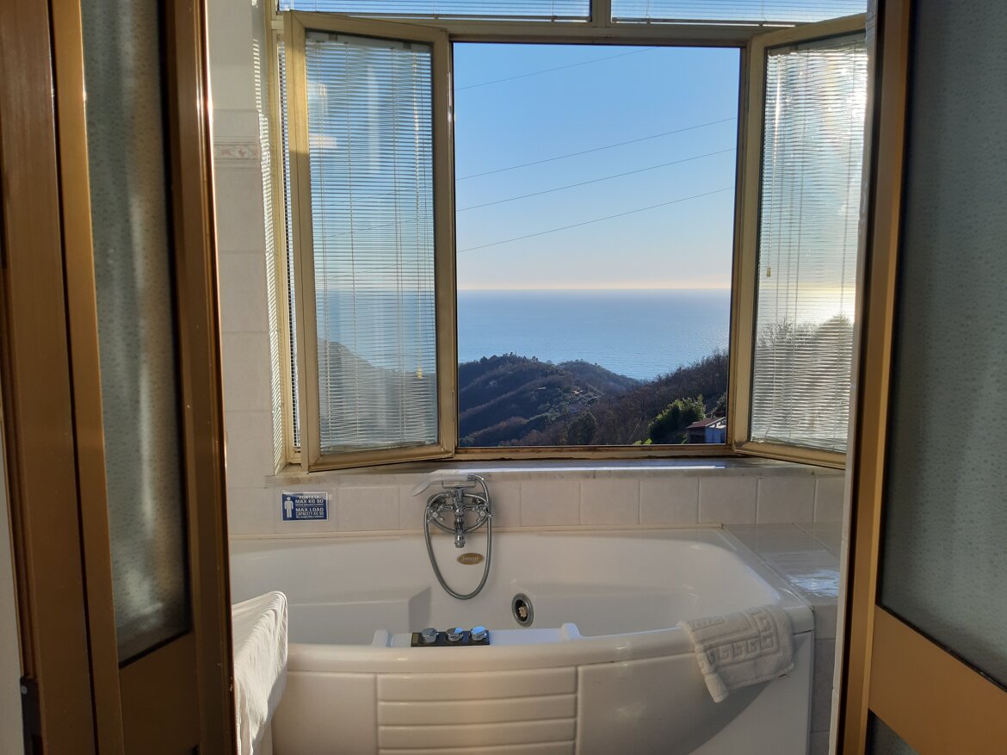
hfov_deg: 65.3
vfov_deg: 51.3
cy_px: 378
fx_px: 785
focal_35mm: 27
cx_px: 504
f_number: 1.7
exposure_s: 1/1449
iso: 40
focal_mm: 3.93
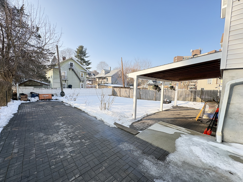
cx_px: 122
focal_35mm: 14
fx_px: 98
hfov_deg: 102.1
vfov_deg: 85.7
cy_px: 91
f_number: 2.2
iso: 40
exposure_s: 1/244
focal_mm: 2.22
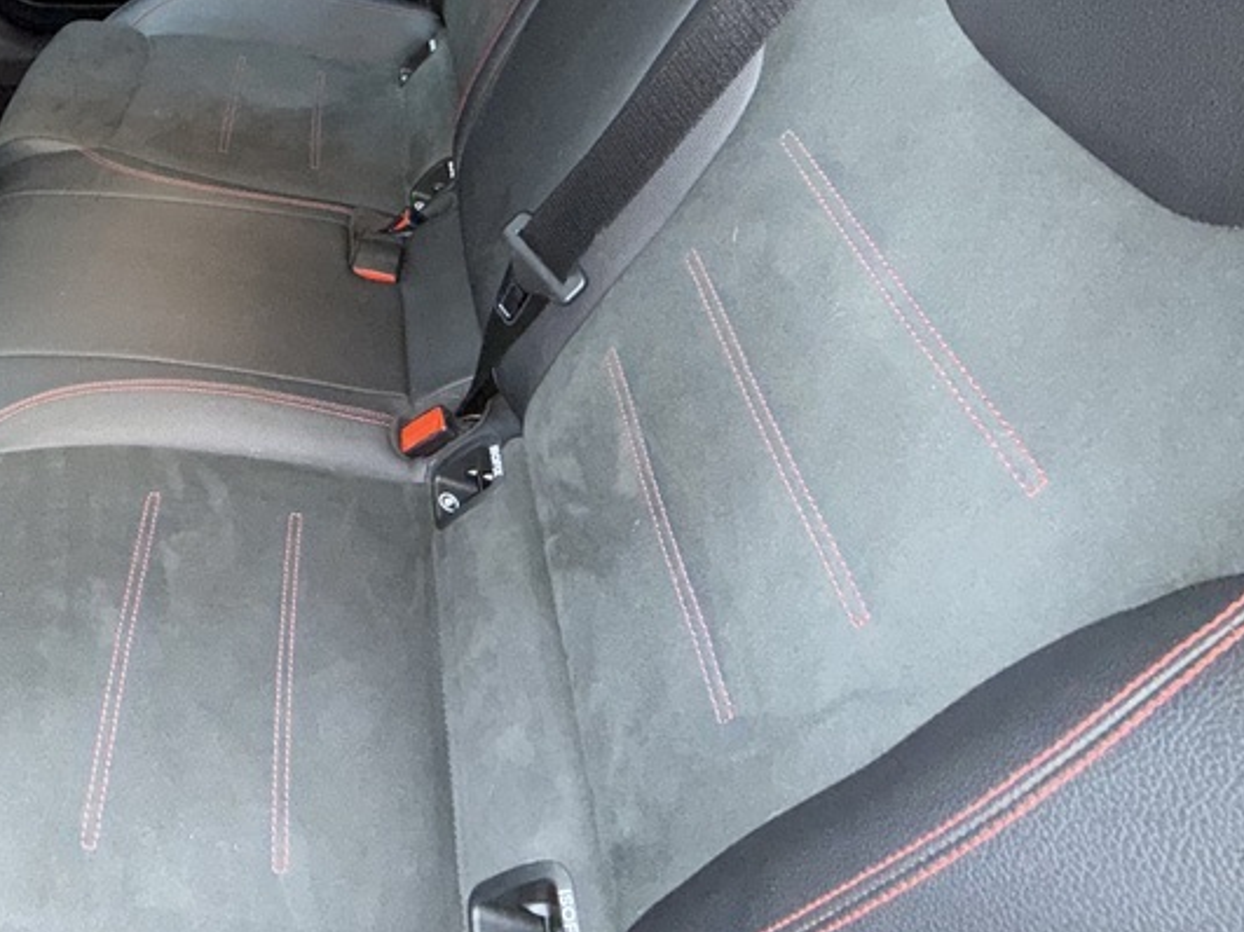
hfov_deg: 61.8
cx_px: 316
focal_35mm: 27
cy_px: 185
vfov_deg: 48.4
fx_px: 970
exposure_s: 1/30
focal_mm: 2.22
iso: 500
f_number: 2.2
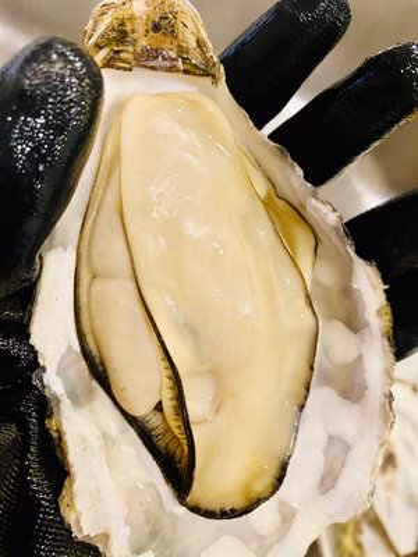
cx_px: 209
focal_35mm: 25
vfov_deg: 69.4
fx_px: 403
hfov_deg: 54.9
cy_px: 278
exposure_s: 1/60
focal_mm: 4.25
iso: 400
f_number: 1.8
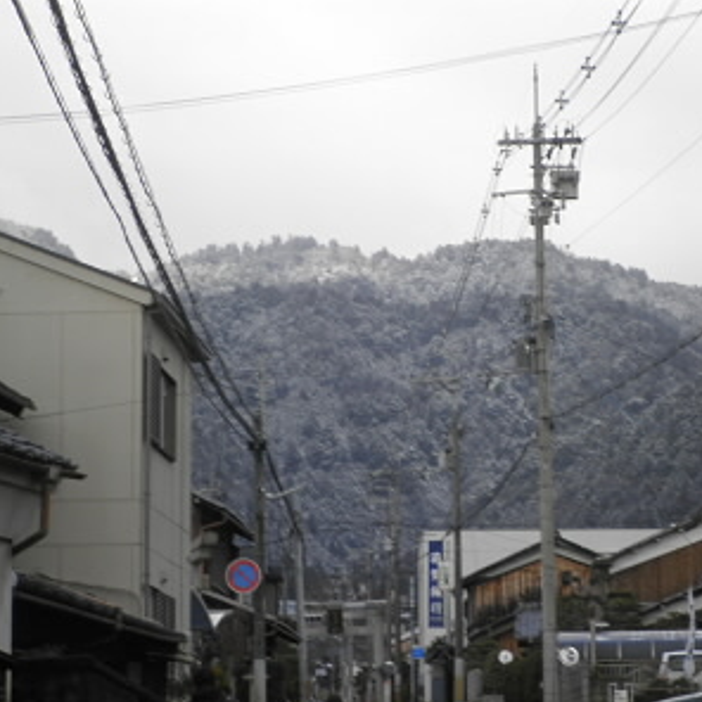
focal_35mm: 129
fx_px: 2960
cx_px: 467
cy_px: 353
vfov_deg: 13.5
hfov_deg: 13.5
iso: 64
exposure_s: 1/125
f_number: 5.9
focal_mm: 19.6
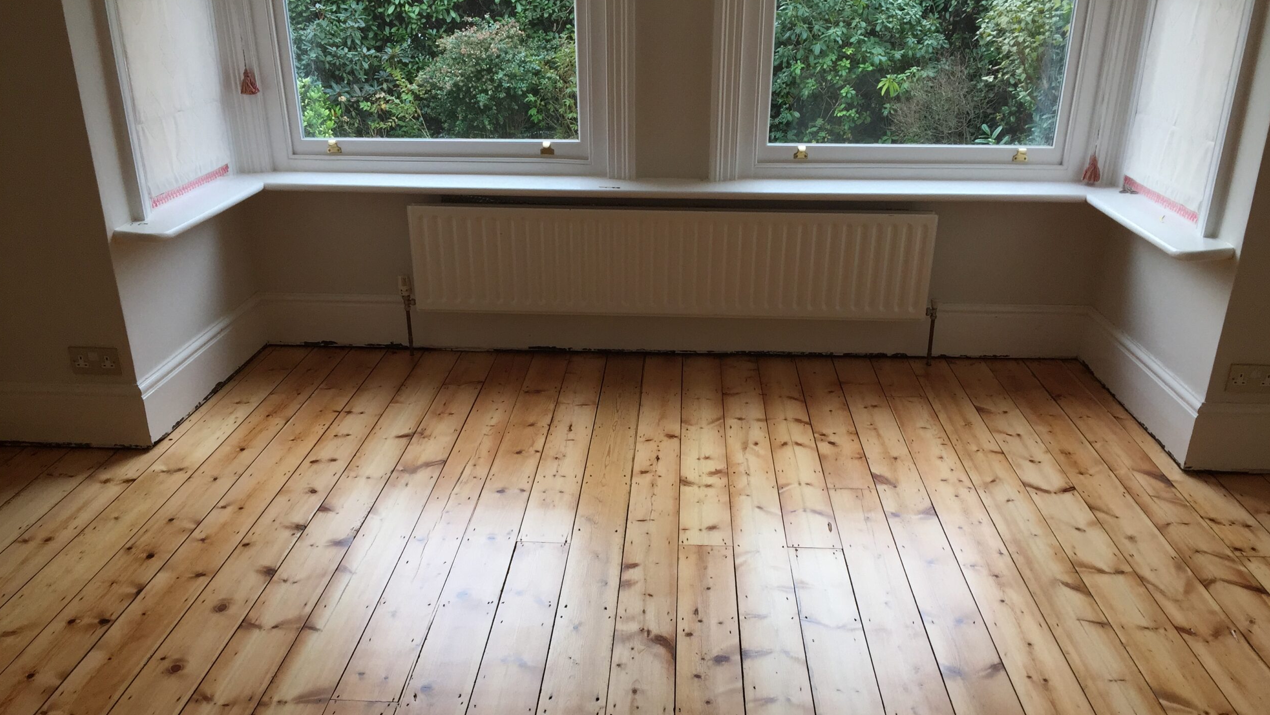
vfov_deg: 36.3
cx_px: 637
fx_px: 1078
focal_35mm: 32
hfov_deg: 61.0
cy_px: 476
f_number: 2.2
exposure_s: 1/120
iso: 50
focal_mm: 4.15
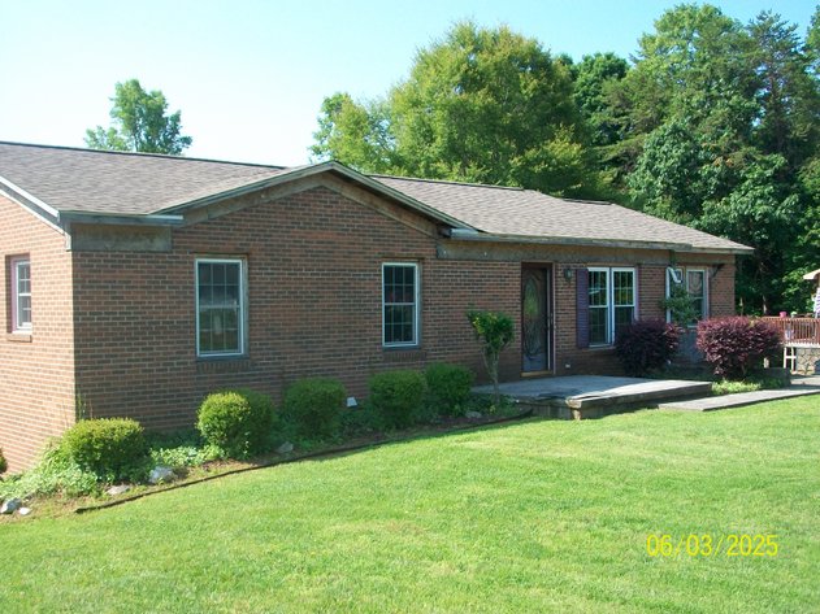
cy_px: 307
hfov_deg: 44.8
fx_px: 995
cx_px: 410
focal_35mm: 42
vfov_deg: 34.3
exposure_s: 1/400
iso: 80
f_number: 3.2
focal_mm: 7.1
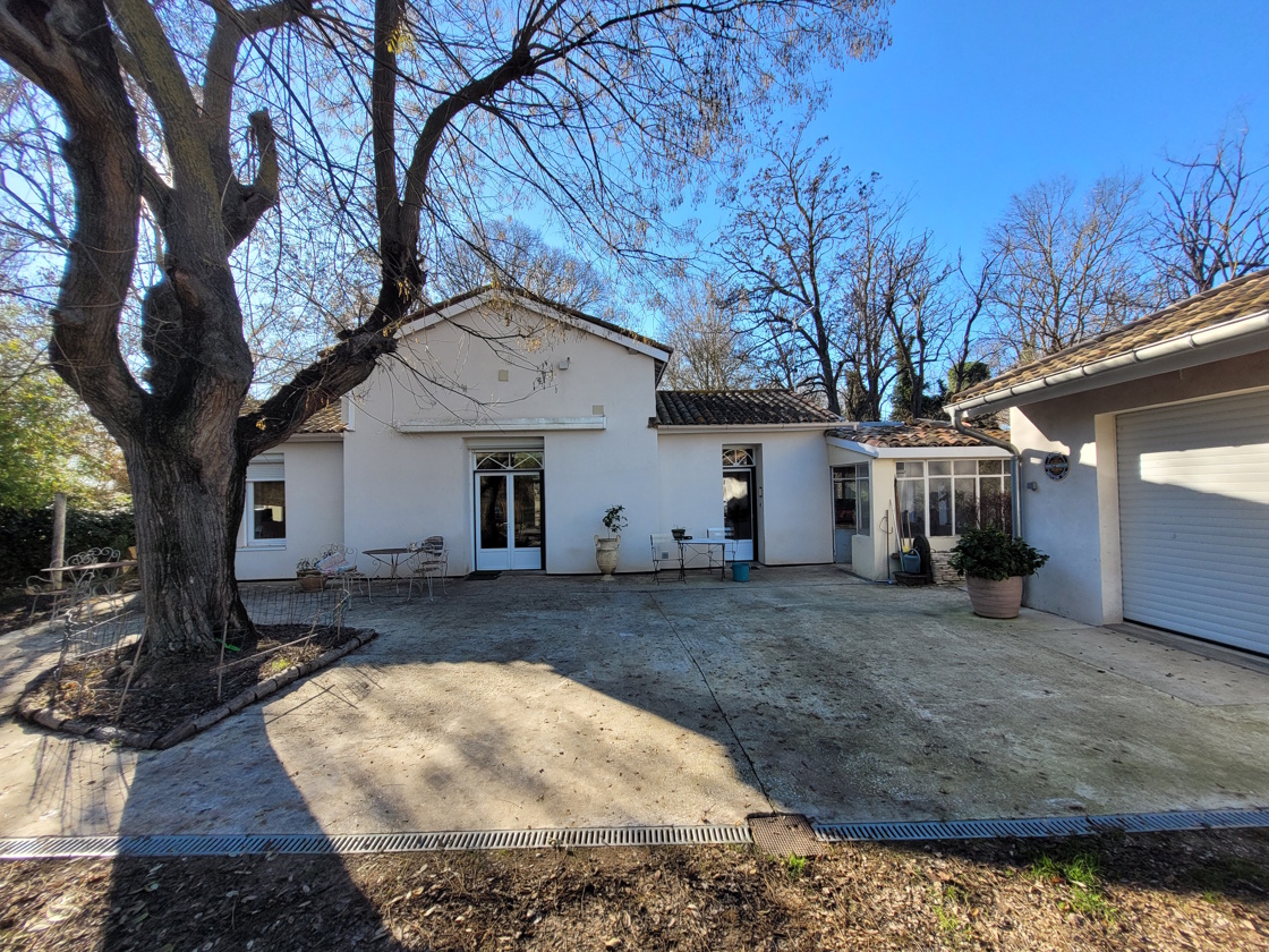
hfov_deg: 106.2
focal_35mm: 13
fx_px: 477
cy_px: 476
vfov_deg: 89.9
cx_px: 634
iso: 40
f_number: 2.2
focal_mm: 1.74
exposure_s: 1/452
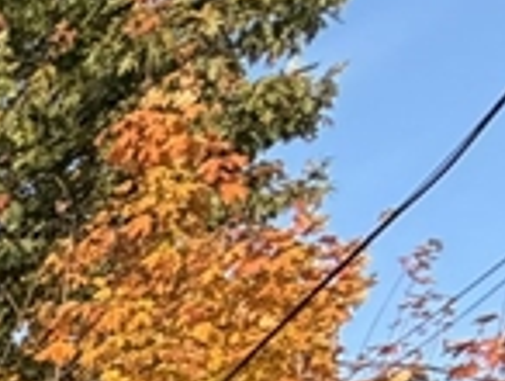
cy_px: 1122
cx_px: -1093
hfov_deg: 10.8
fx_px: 1432
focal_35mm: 98
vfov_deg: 10.7
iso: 50
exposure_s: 1/502
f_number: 2.2
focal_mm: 2.22
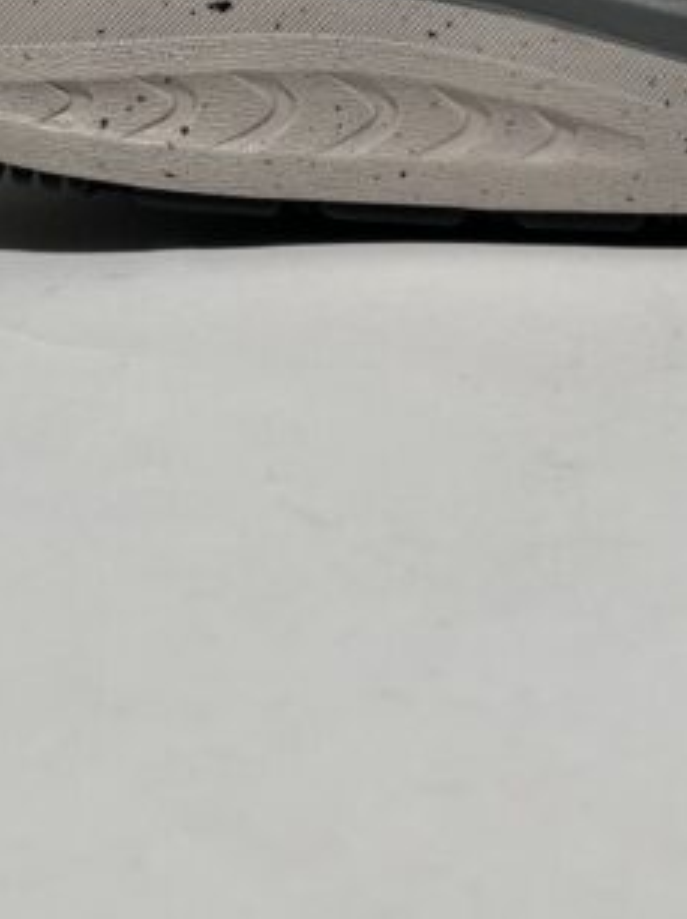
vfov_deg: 24.8
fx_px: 1802
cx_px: 561
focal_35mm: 68
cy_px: -279
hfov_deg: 21.3
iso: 50
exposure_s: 1/376
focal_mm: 5.1
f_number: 1.6
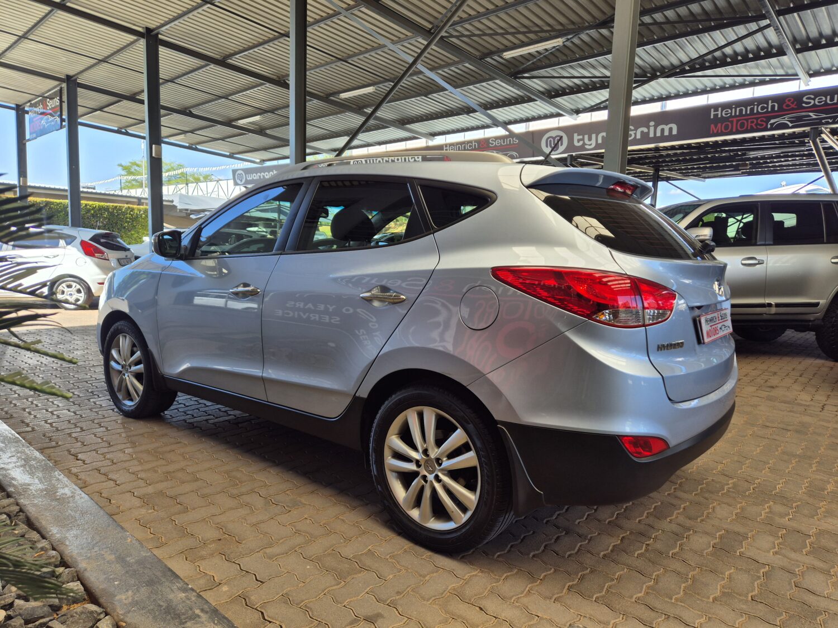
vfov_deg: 58.9
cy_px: 314
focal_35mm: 23
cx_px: 419
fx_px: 557
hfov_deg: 73.9
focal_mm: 5.4
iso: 25
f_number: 1.8
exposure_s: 1/317
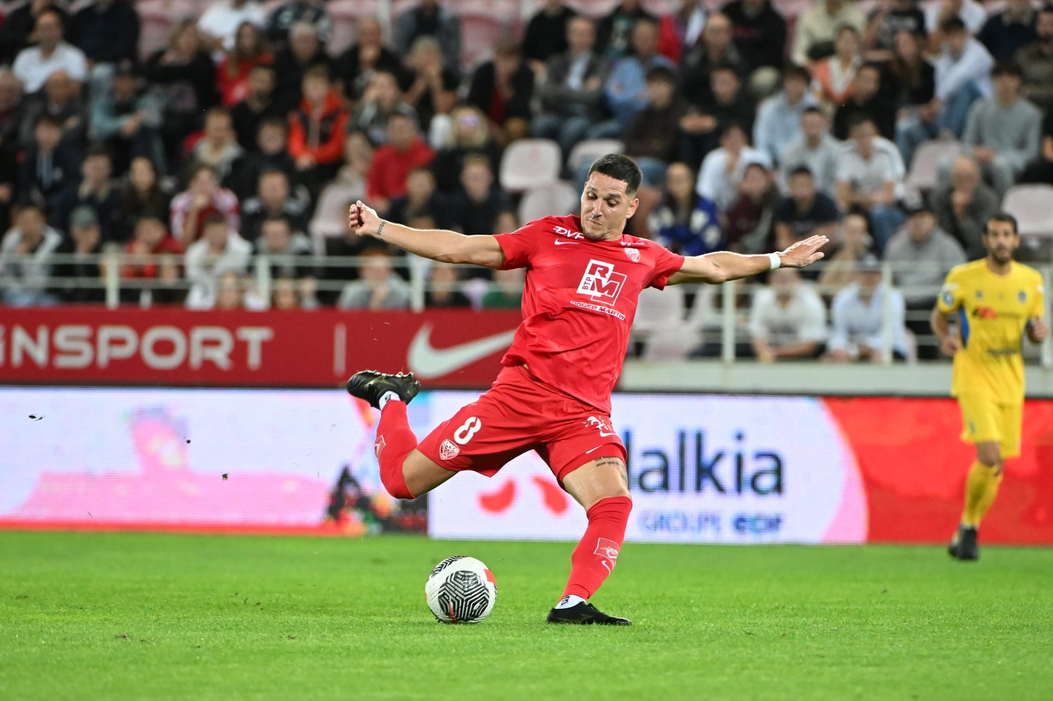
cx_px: 526
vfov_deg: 3.0
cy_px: 350
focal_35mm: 465
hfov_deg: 4.4
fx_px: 13597
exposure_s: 1/800
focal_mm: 310
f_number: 4
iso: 4000
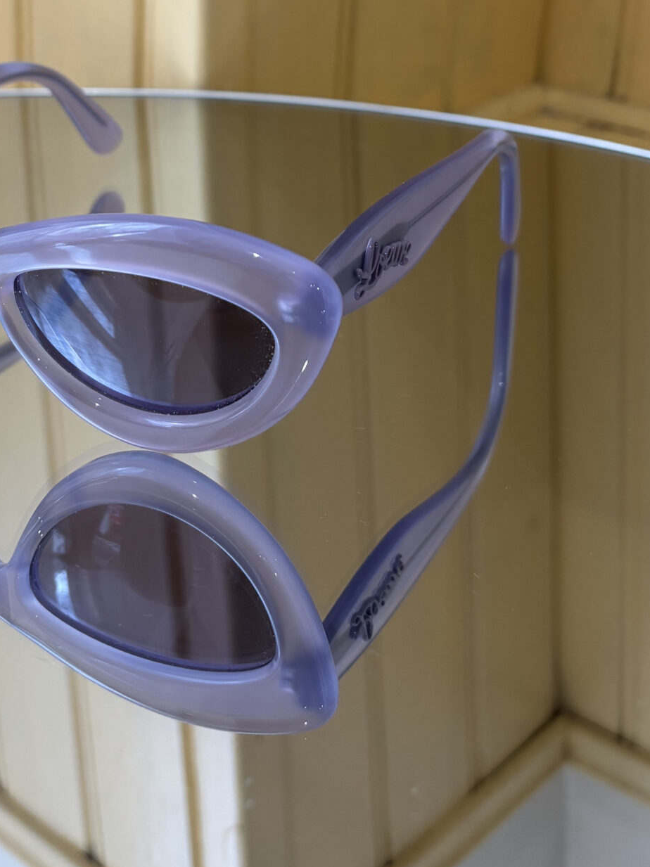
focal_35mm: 54
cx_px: 222
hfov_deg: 26.9
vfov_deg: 33.4
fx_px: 1353
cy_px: 67
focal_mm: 5.96
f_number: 1.6
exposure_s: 1/100
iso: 100
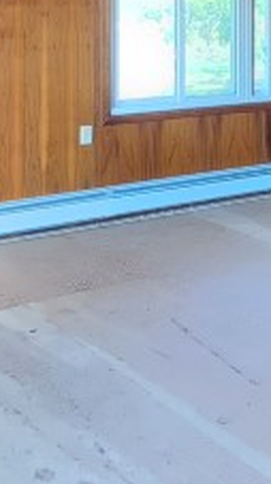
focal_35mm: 64
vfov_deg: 30.6
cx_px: 484
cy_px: 4
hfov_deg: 16.0
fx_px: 821
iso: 250
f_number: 2.2
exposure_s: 1/60
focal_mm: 2.2
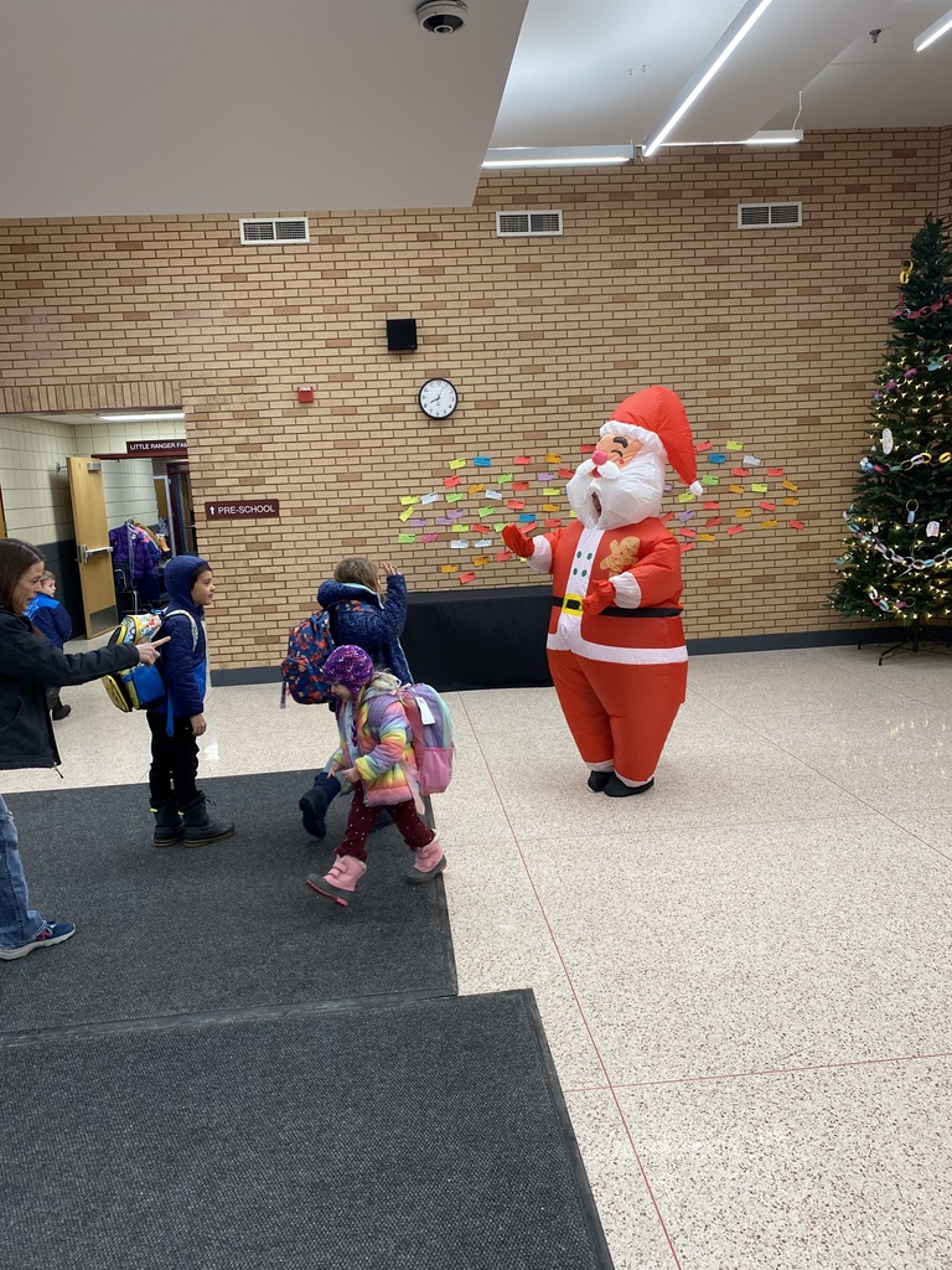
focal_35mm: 26
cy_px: 635
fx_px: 953
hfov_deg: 53.1
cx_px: 476
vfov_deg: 67.3
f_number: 1.8
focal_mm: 4.25
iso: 100
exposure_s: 1/113
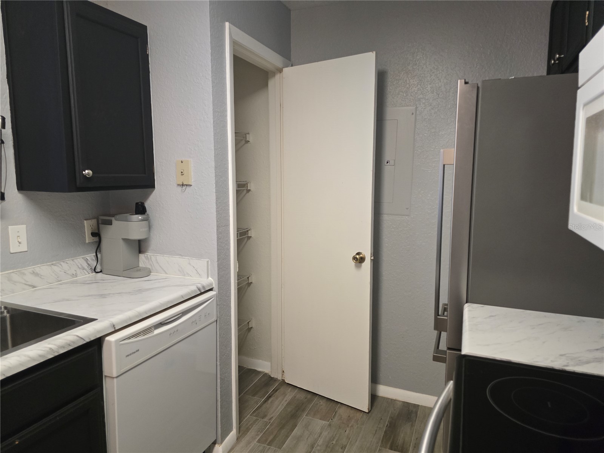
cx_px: 302
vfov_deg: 58.9
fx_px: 401
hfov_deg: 73.9
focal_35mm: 23
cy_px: 226
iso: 1000
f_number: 1.7
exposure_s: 1/120
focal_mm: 6.3
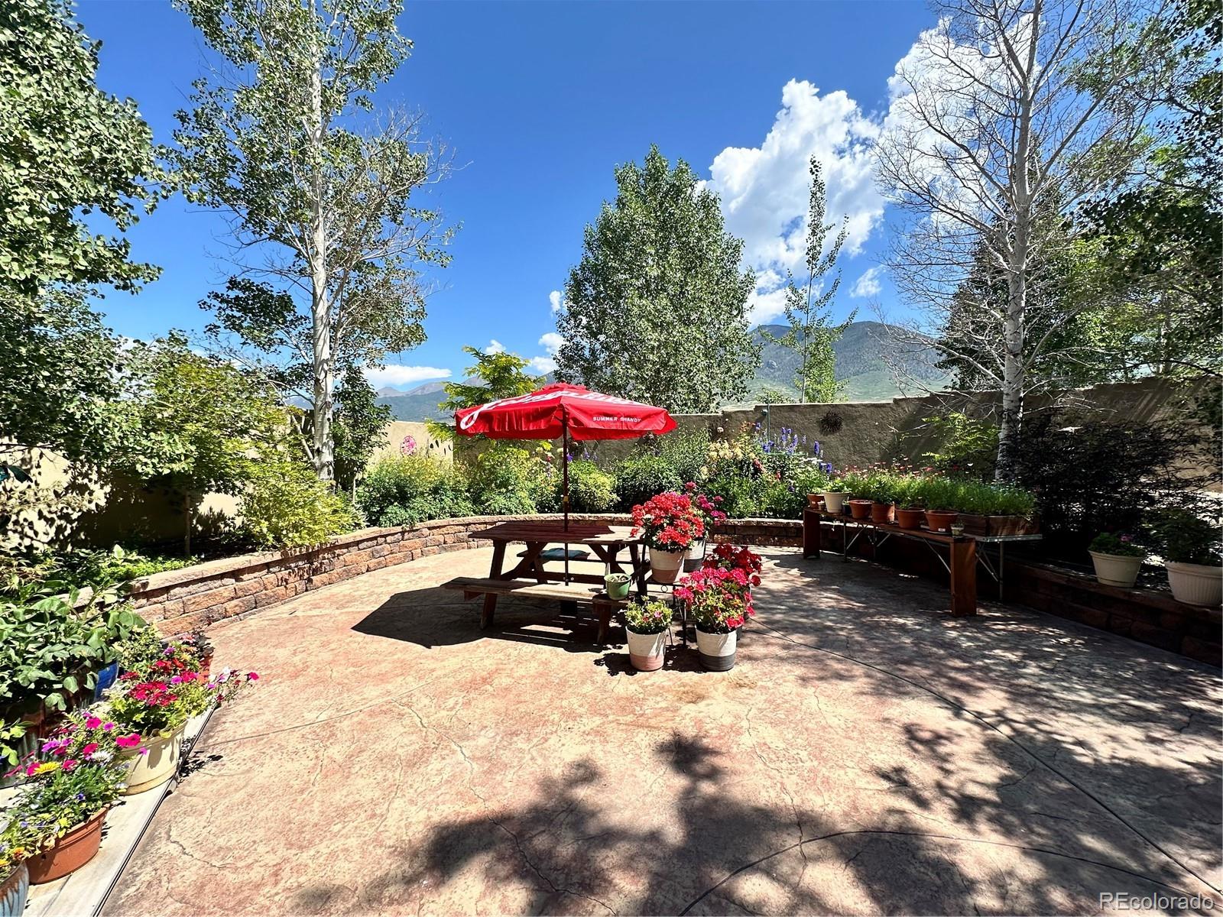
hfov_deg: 102.1
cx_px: 612
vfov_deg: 85.7
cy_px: 458
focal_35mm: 14
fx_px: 495
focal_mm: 2.22
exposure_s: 1/1261
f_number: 2.2
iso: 50
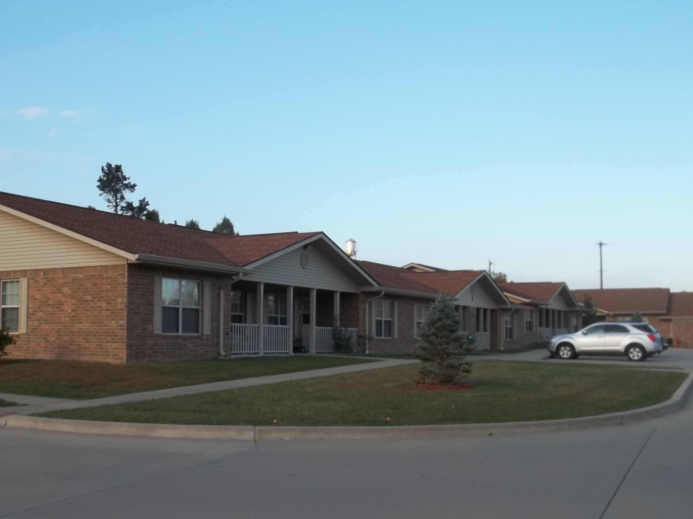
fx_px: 821
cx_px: 280
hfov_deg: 45.5
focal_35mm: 41
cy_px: 301
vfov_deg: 35.1
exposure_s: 1/320
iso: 64
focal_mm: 5.9
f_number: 3.3
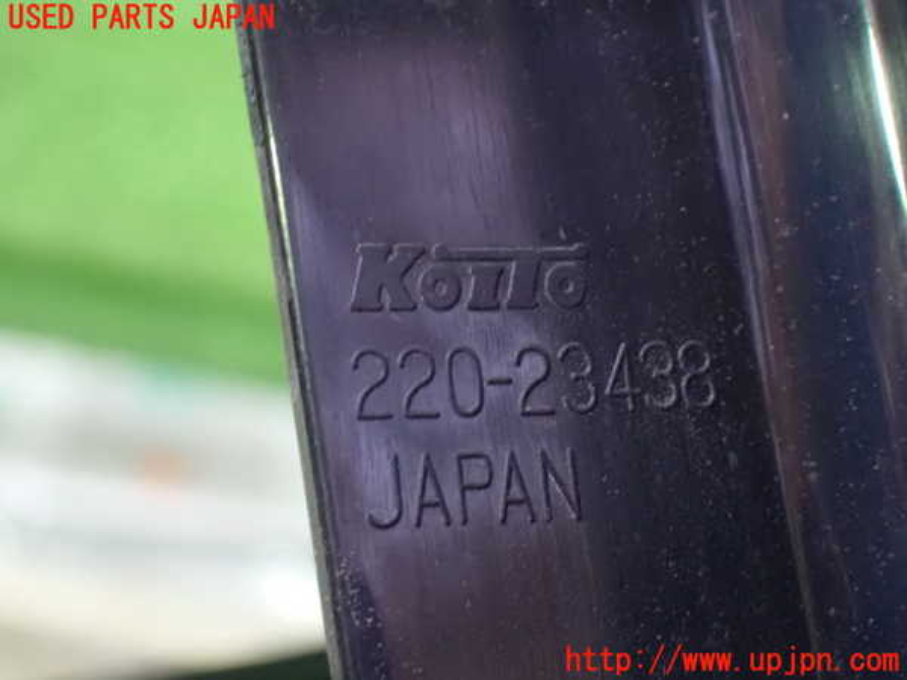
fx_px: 2463
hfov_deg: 20.9
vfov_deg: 15.7
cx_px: 454
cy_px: 340
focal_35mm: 94
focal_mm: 16.79
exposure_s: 1/10
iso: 1600
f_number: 4.7
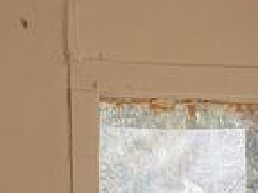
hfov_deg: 11.5
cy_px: 350
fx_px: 1274
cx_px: 238
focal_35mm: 171
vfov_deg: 8.4
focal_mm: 6.76
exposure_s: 1/943
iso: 80
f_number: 1.78
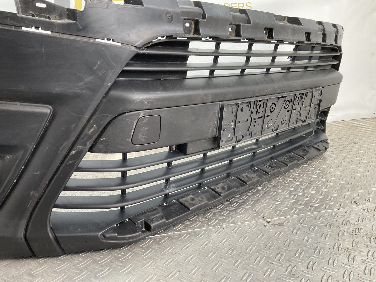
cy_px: 141
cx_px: 188
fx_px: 315
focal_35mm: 29
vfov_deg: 48.2
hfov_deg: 61.7
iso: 50
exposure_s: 1/100
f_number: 1.8
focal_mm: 3
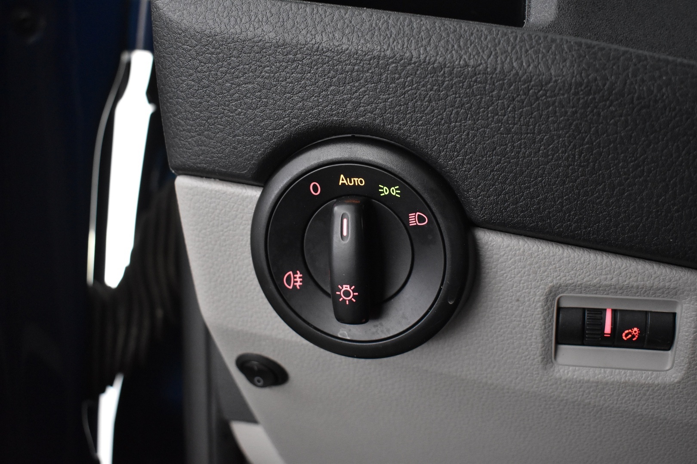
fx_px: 784
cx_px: 348
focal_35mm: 40
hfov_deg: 47.9
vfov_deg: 33.0
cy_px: 232
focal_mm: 27
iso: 3200
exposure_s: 1/30
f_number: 4
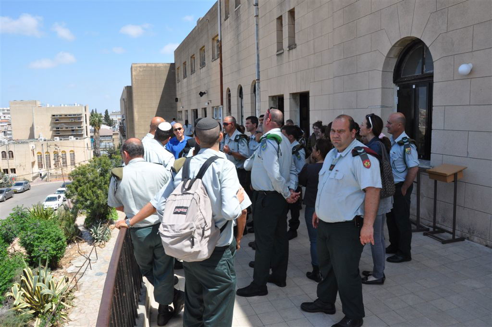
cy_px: 164
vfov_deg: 47.8
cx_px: 246
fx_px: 369
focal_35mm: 27
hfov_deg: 67.4
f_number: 11
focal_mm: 18
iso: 500
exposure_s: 1/500
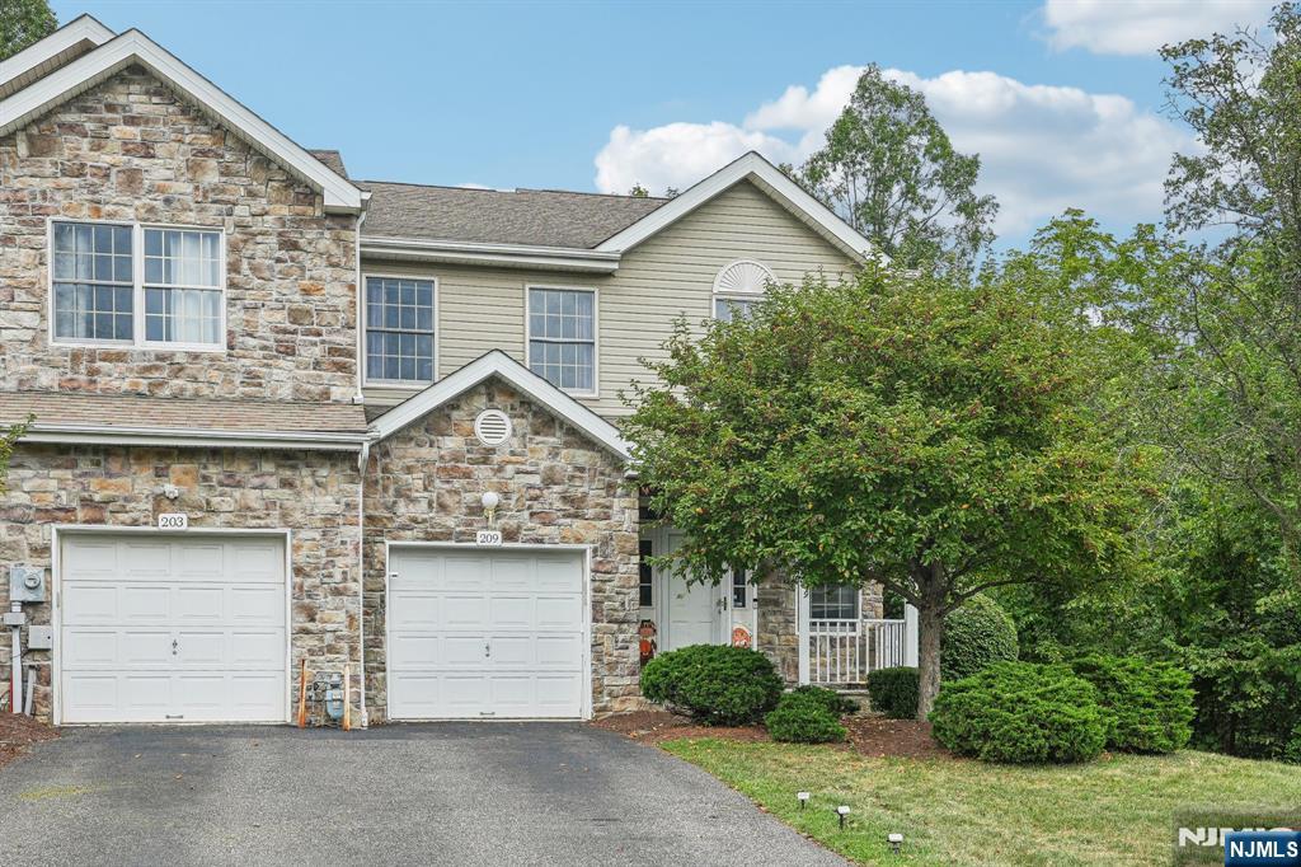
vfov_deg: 31.9
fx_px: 1517
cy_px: 434
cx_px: 650
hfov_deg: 46.4
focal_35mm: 42
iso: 100
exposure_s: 1/100
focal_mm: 28
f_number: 8
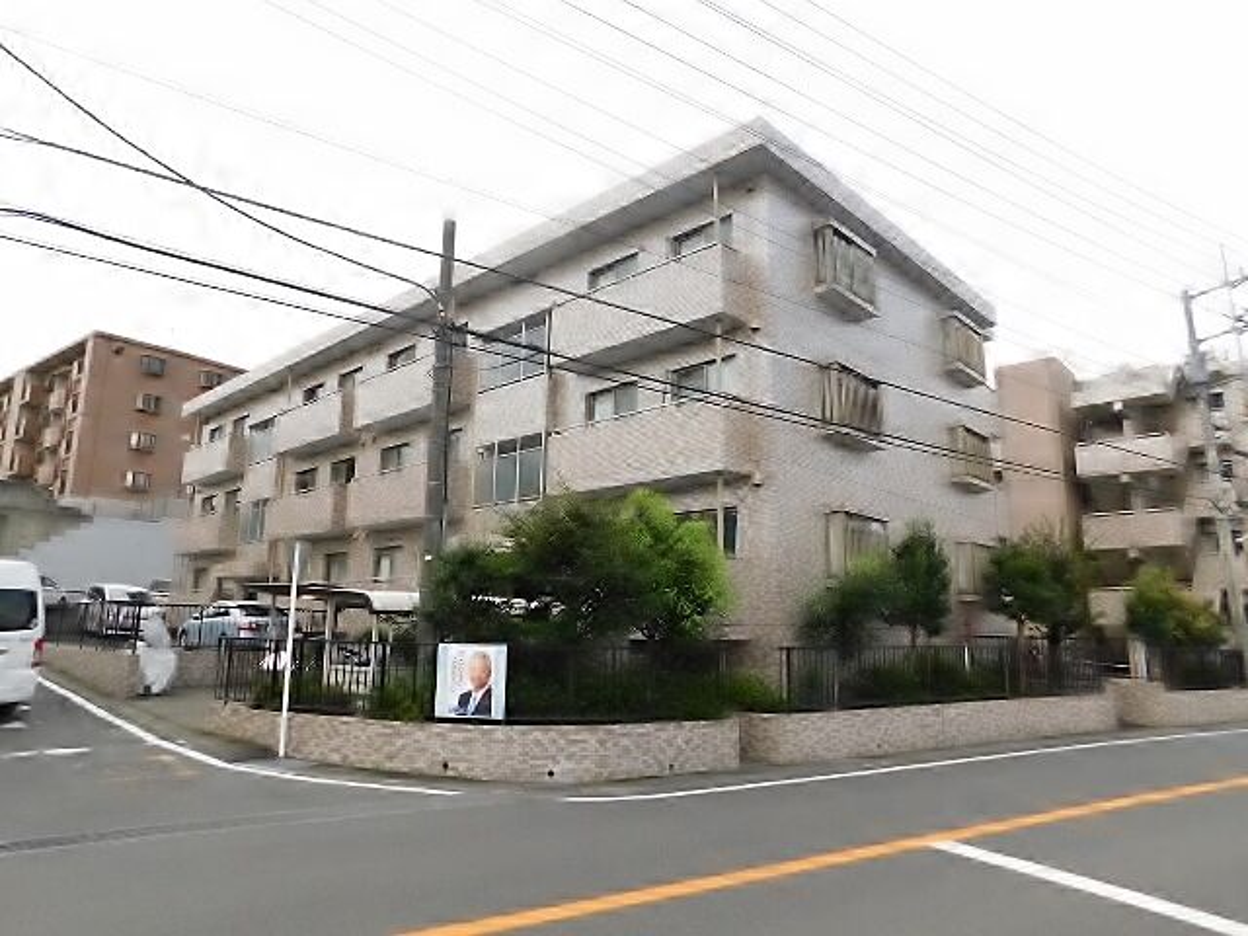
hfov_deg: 73.9
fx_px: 829
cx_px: 624
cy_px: 468
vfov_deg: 58.9
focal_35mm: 23
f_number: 3
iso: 125
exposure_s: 1/125
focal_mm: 4
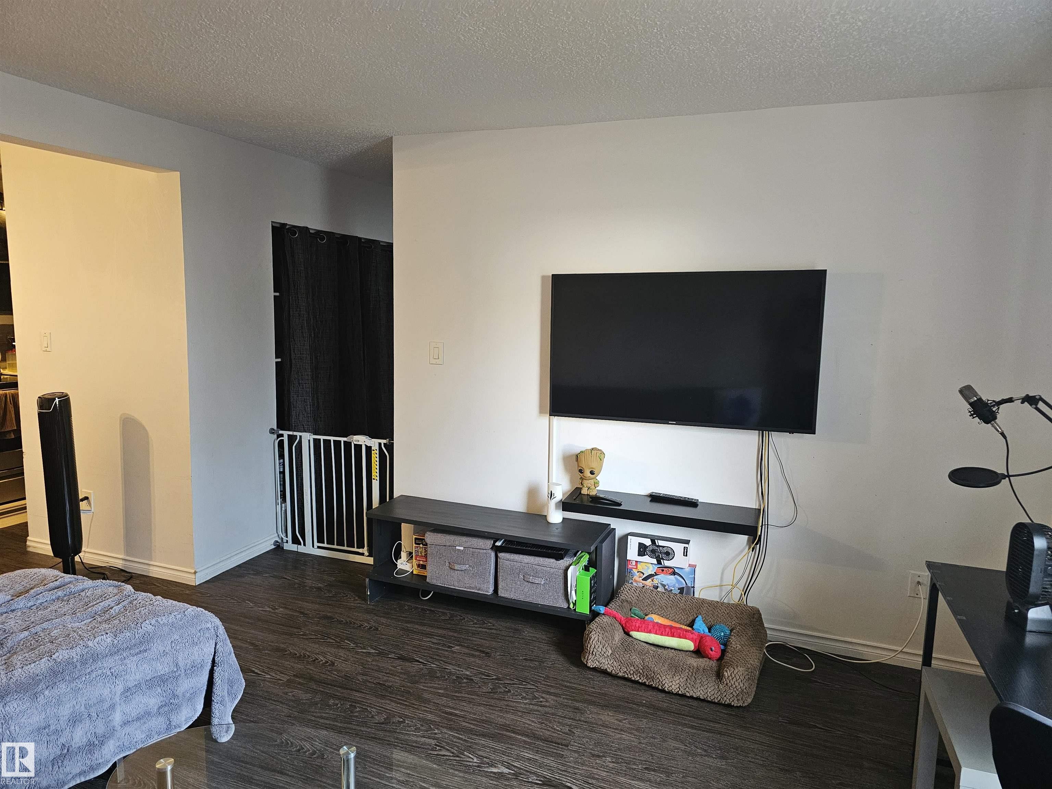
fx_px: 699
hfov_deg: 73.9
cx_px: 526
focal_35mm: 23
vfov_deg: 58.9
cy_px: 394
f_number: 1.7
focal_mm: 6.3
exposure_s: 1/60
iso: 500
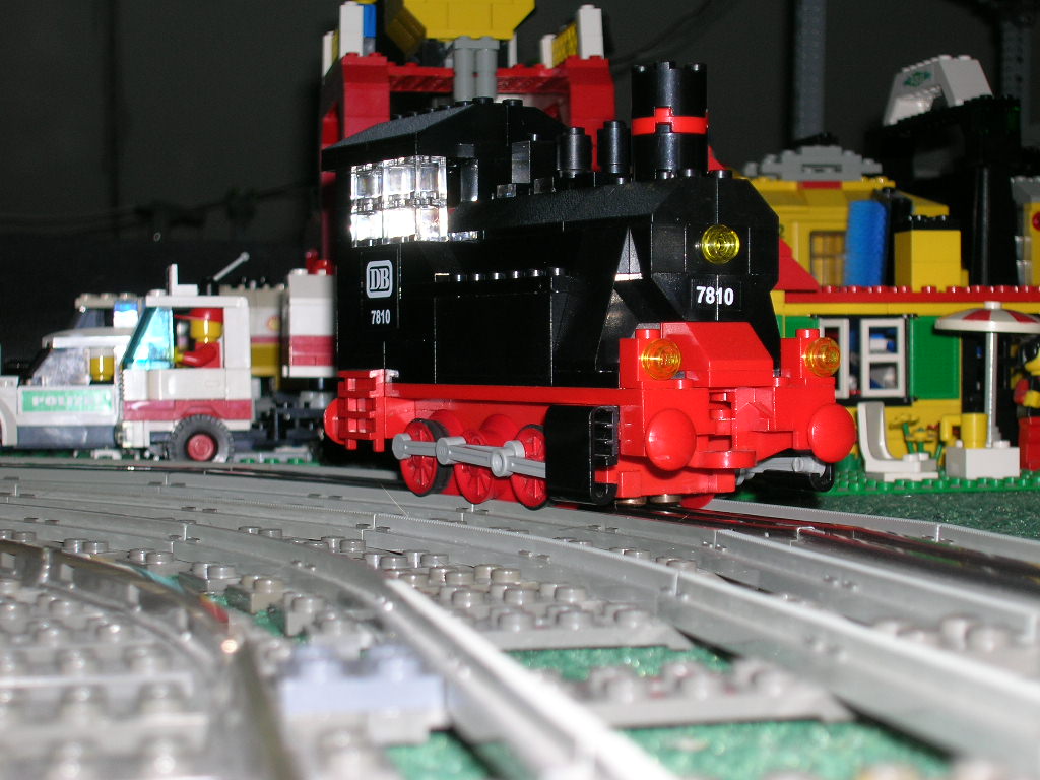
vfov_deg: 21.0
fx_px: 2103
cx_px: 520
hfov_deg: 27.8
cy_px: 390
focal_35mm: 70
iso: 50
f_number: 3.9
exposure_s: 1/60.1
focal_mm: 11.7
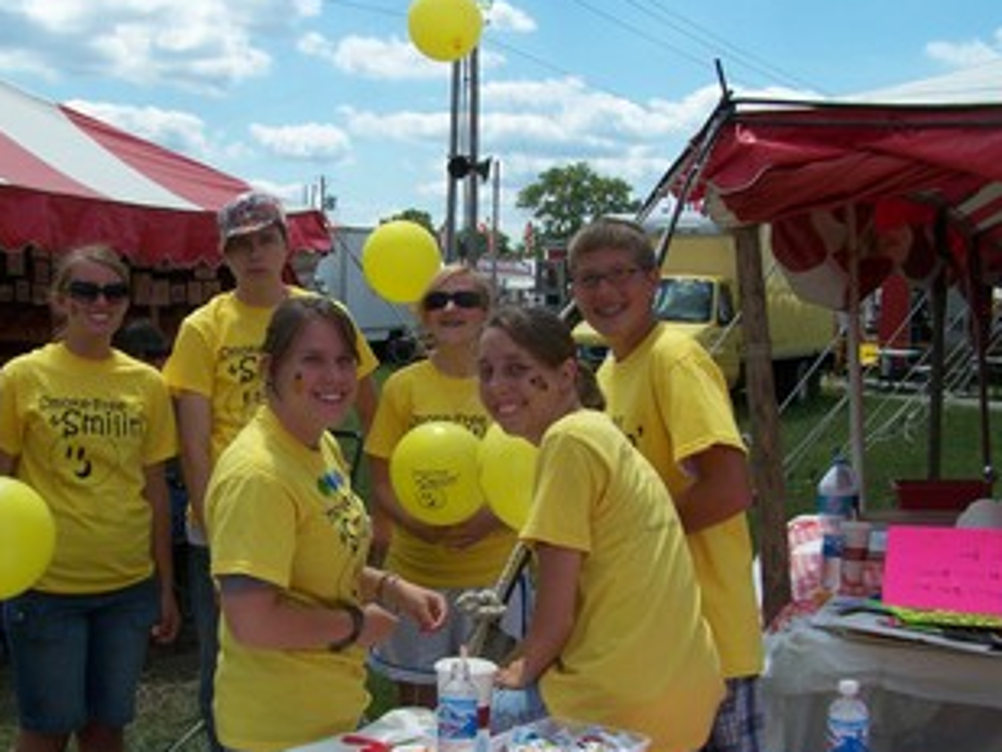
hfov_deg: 39.5
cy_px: 439
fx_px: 1390
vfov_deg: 30.2
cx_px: 418
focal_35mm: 48
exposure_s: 1/640
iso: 100
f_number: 5.6
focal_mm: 6.3
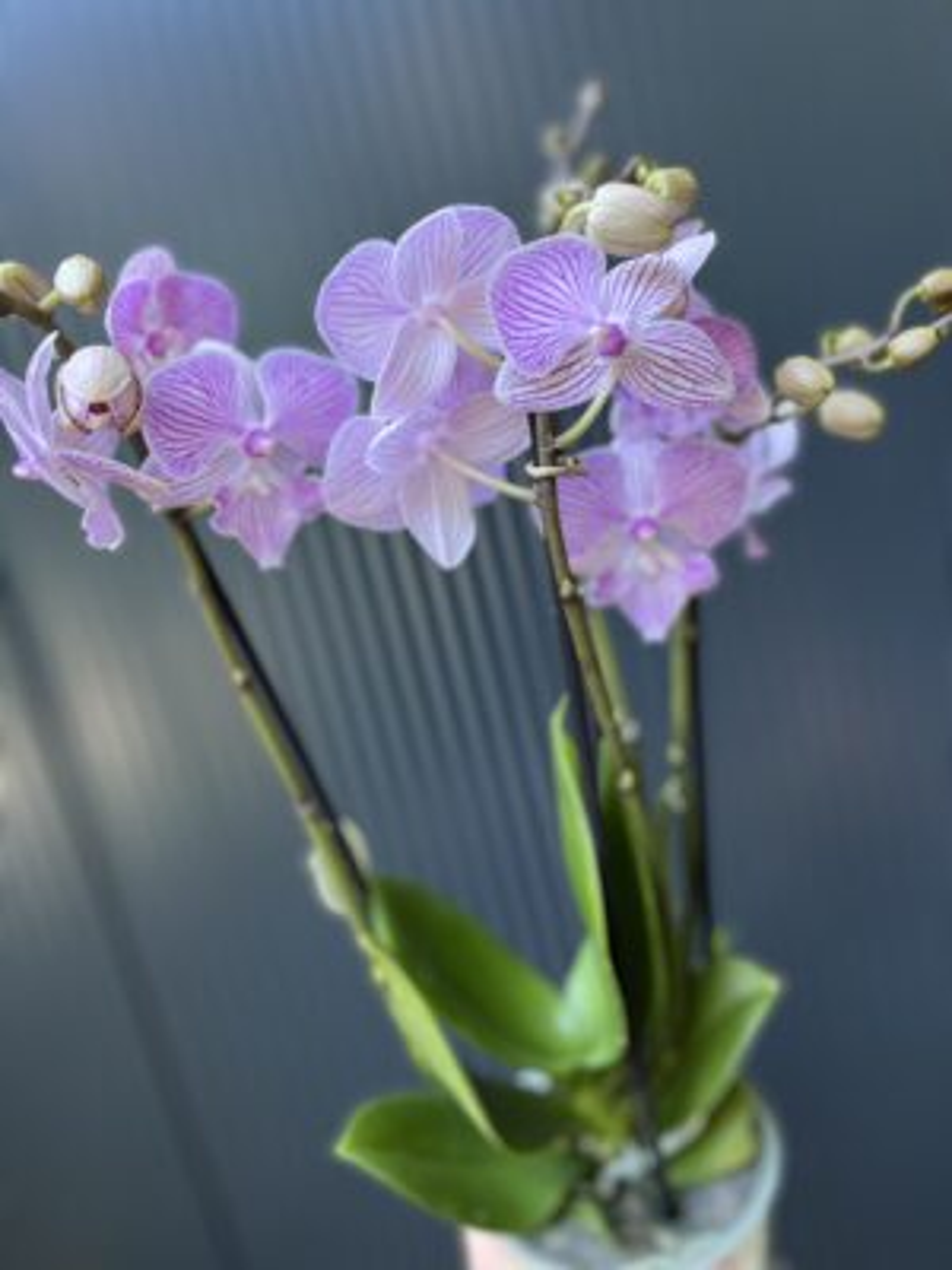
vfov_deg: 67.3
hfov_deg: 53.1
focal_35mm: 26
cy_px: 635
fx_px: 953
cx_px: 476
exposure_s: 1/60
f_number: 1.6
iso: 160
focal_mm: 5.1
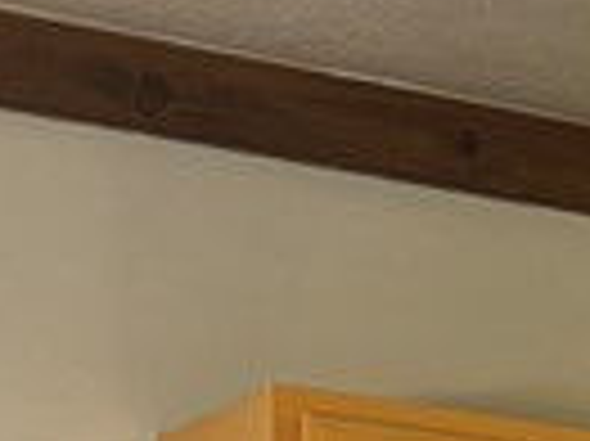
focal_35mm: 204
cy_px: 1080
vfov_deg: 6.9
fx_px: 3474
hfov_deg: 9.2
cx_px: 1103
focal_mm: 5.96
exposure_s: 1/60
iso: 160
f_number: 1.6
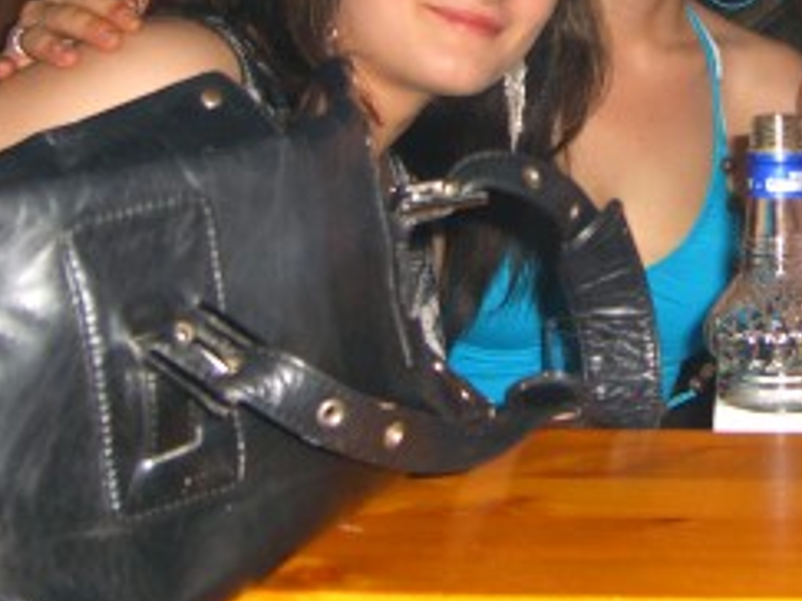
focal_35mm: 94
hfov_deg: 20.5
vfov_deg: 15.6
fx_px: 2177
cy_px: 96
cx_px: 719
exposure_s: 1/60
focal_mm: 7.9
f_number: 2.8
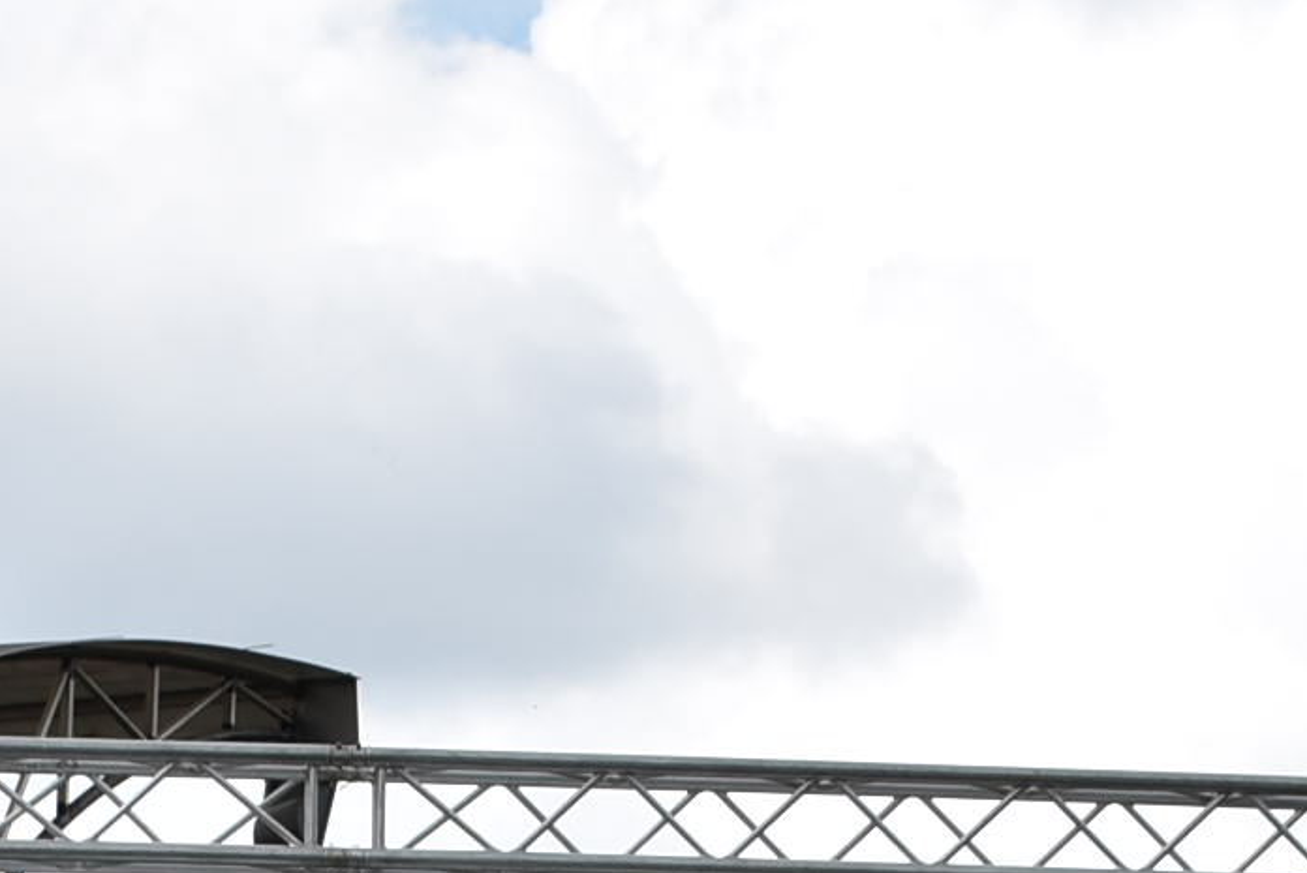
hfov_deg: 15.9
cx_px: 702
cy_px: 1558
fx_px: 4686
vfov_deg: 10.1
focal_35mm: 129
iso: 200
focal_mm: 20
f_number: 8
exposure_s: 1/500
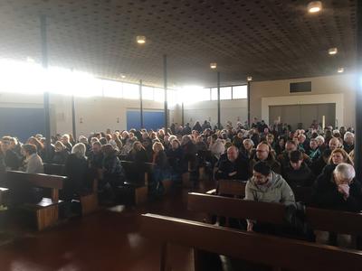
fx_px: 303
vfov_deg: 48.2
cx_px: 181
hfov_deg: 61.7
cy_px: 136
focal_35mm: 29
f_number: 2.2
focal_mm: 4.15
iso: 40
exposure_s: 1/33
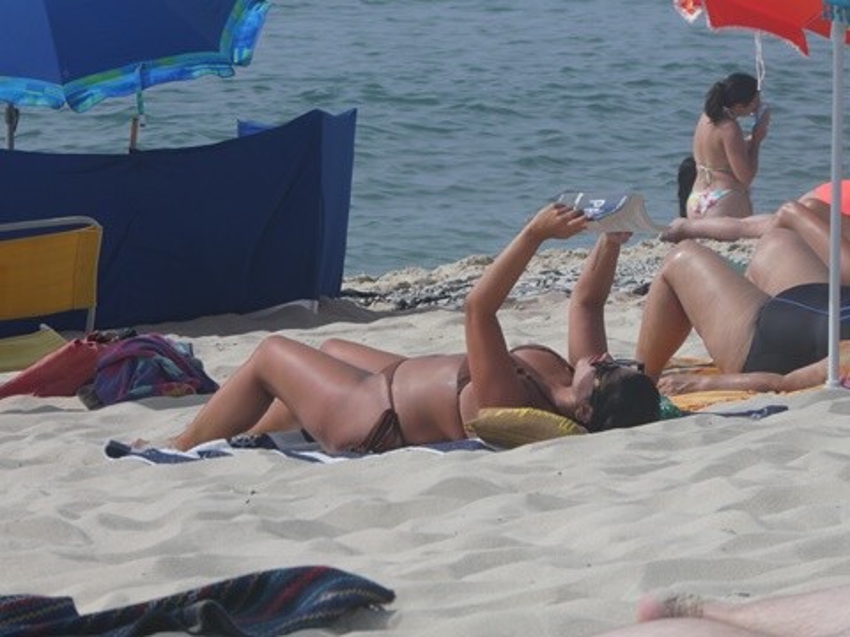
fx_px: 6507
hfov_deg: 7.5
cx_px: 425
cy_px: 318
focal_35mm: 265
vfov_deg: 5.6
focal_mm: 47.5
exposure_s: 1/640
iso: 80
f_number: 5.6
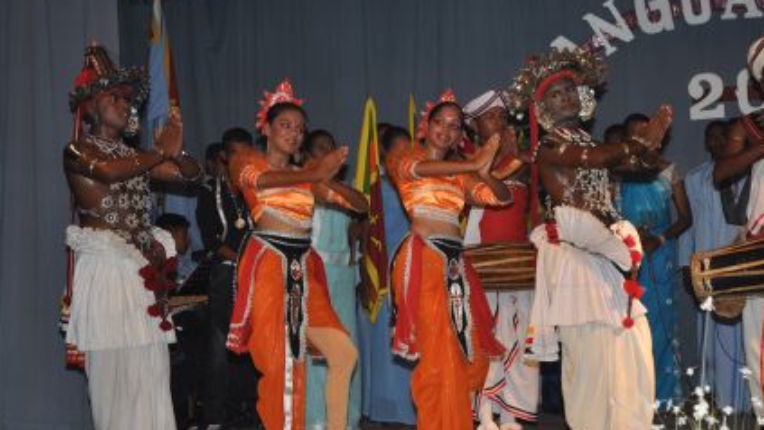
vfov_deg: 13.6
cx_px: 479
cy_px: 220
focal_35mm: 89
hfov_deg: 23.9
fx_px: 1803
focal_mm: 40
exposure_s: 1/100
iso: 200
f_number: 6.3
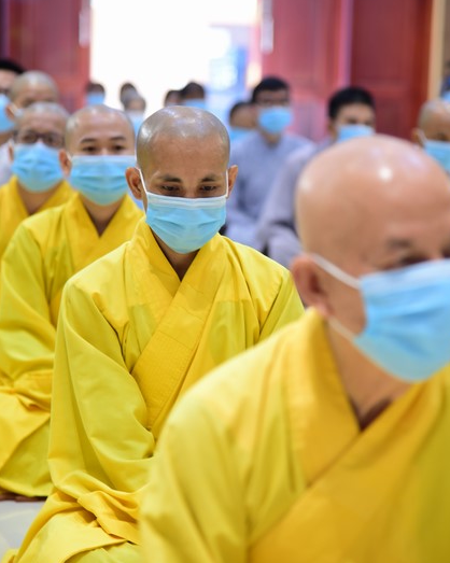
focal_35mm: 140
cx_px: 230
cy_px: 252
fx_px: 2332
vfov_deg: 13.8
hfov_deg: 11.0
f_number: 4
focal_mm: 120
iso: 800
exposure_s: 1/50
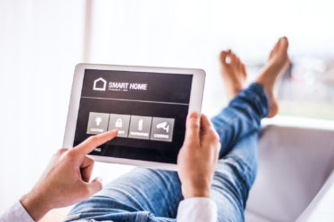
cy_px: 127
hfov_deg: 33.3
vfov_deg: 22.6
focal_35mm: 60
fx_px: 557
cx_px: 137
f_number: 2
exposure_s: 1/160
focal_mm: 50
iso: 400
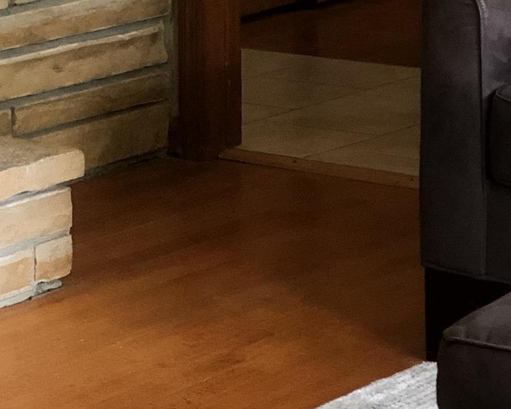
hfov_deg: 9.5
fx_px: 3009
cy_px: -236
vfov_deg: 7.6
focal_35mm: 199
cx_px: -174
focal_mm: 6.6
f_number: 2.8
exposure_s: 1/30
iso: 200
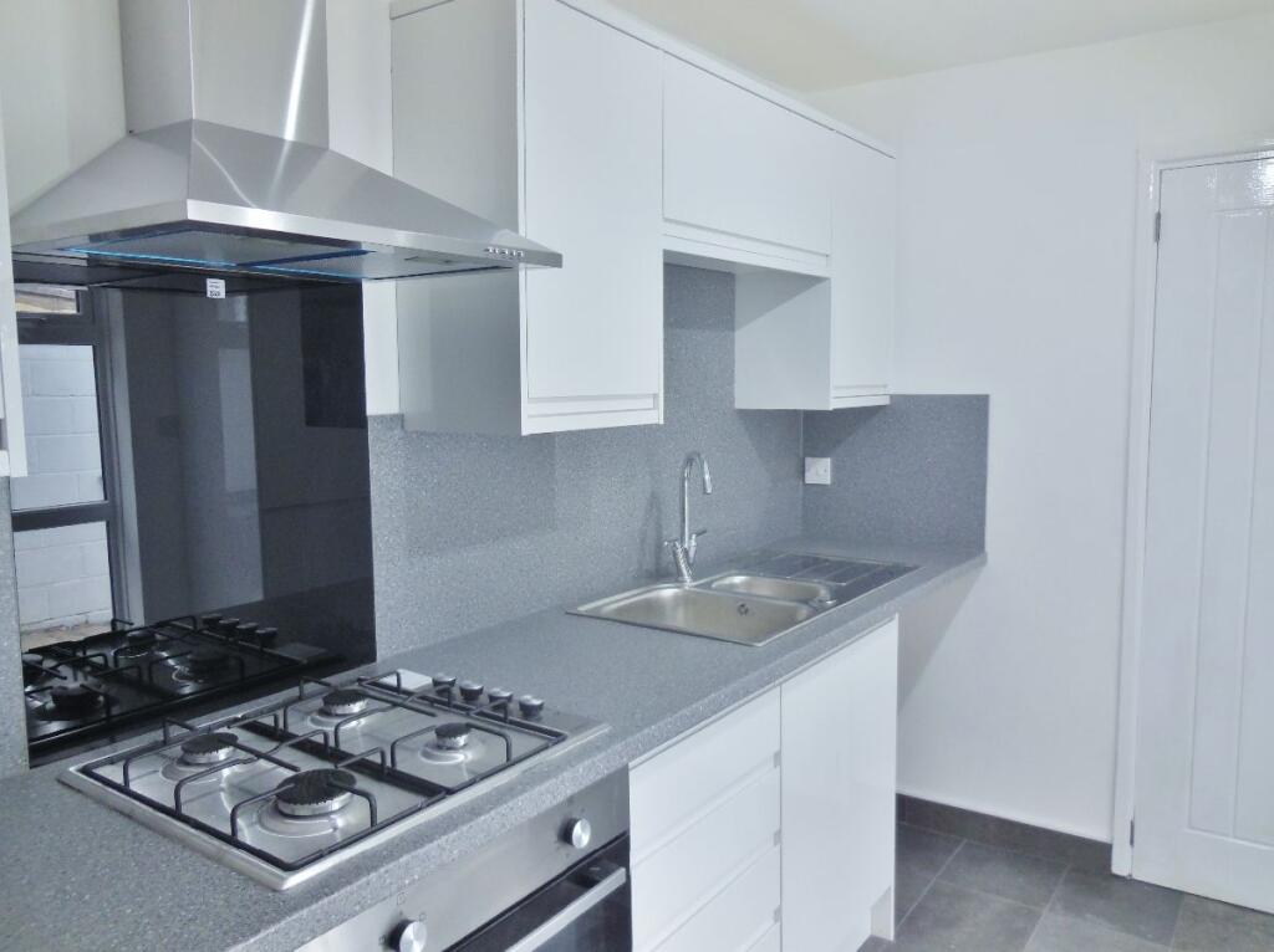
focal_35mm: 25
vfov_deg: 54.8
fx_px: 919
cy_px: 476
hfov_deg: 69.4
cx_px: 637
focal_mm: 4.5
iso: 180
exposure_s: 1/30
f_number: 3.1
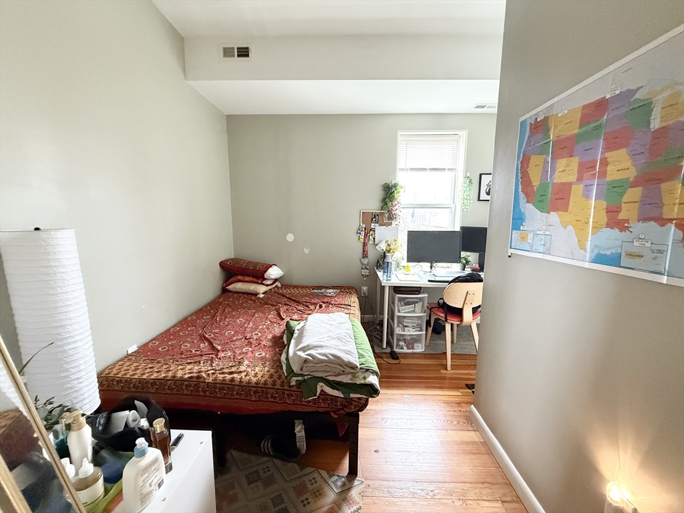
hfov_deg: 102.1
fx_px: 277
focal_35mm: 14
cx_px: 342
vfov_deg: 85.7
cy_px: 256
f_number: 2.2
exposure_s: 1/60
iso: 640
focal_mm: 2.22
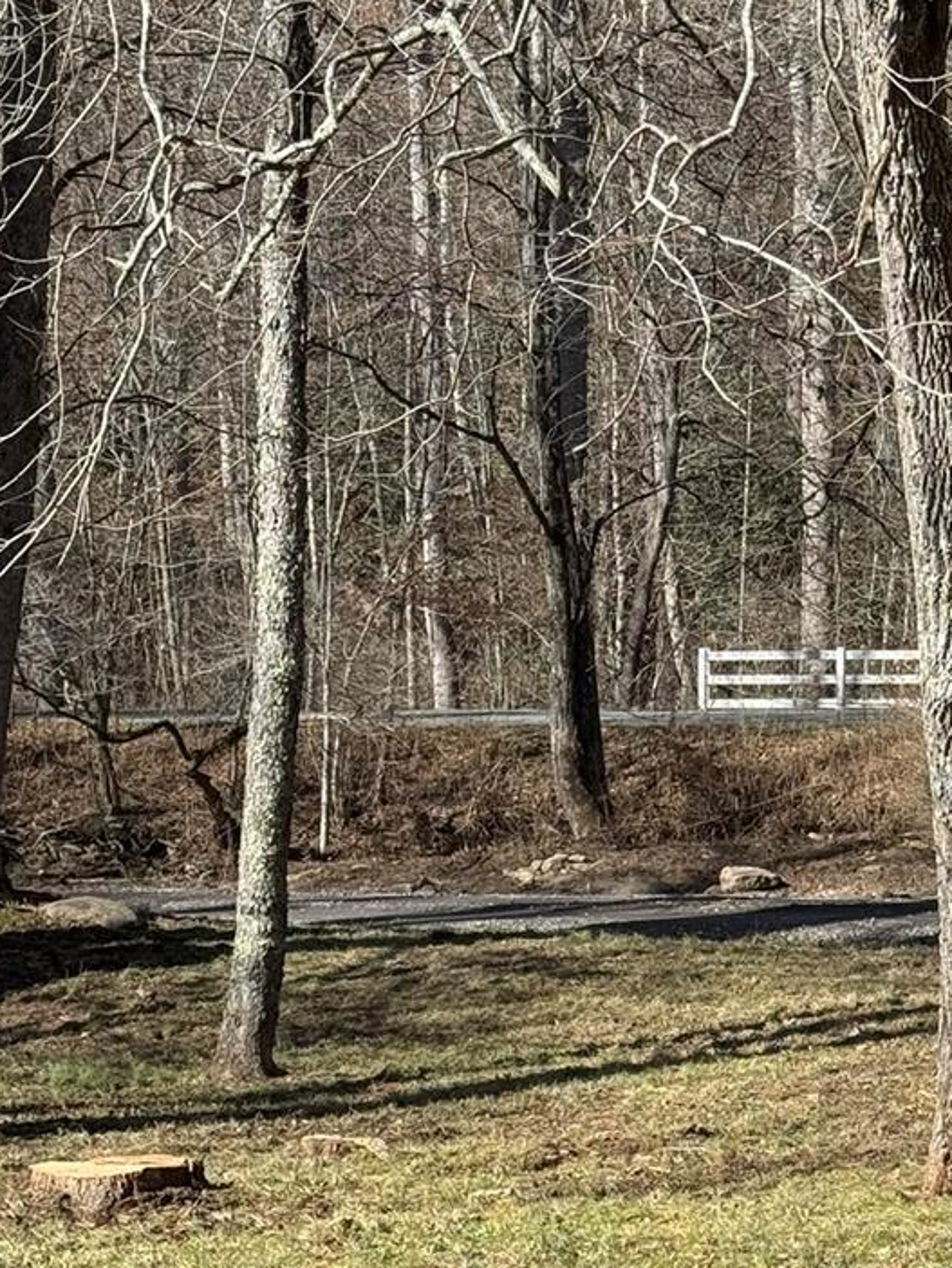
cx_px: 990
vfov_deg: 18.2
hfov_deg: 13.9
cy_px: 1281
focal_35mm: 105
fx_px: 3848
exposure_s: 1/2415
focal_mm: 6.76
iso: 64
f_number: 1.78
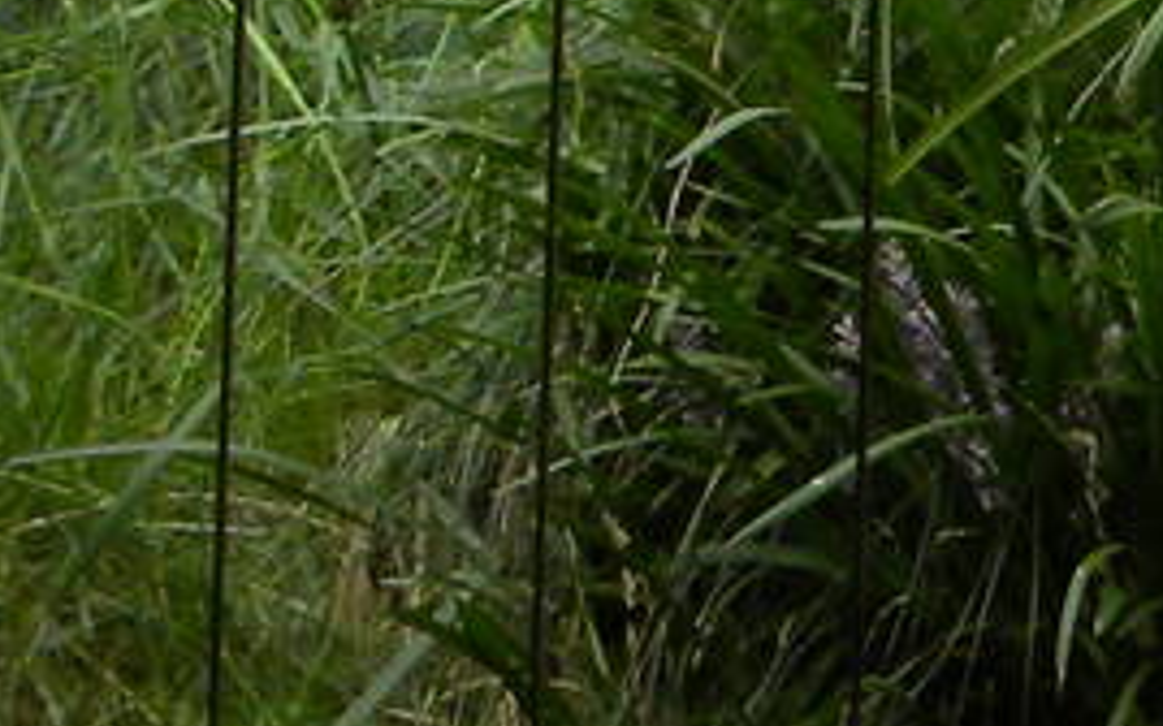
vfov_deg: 5.5
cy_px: -761
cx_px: 2866
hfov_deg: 8.2
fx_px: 7384
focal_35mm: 233
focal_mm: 6.6
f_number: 4
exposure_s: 1/110
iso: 64
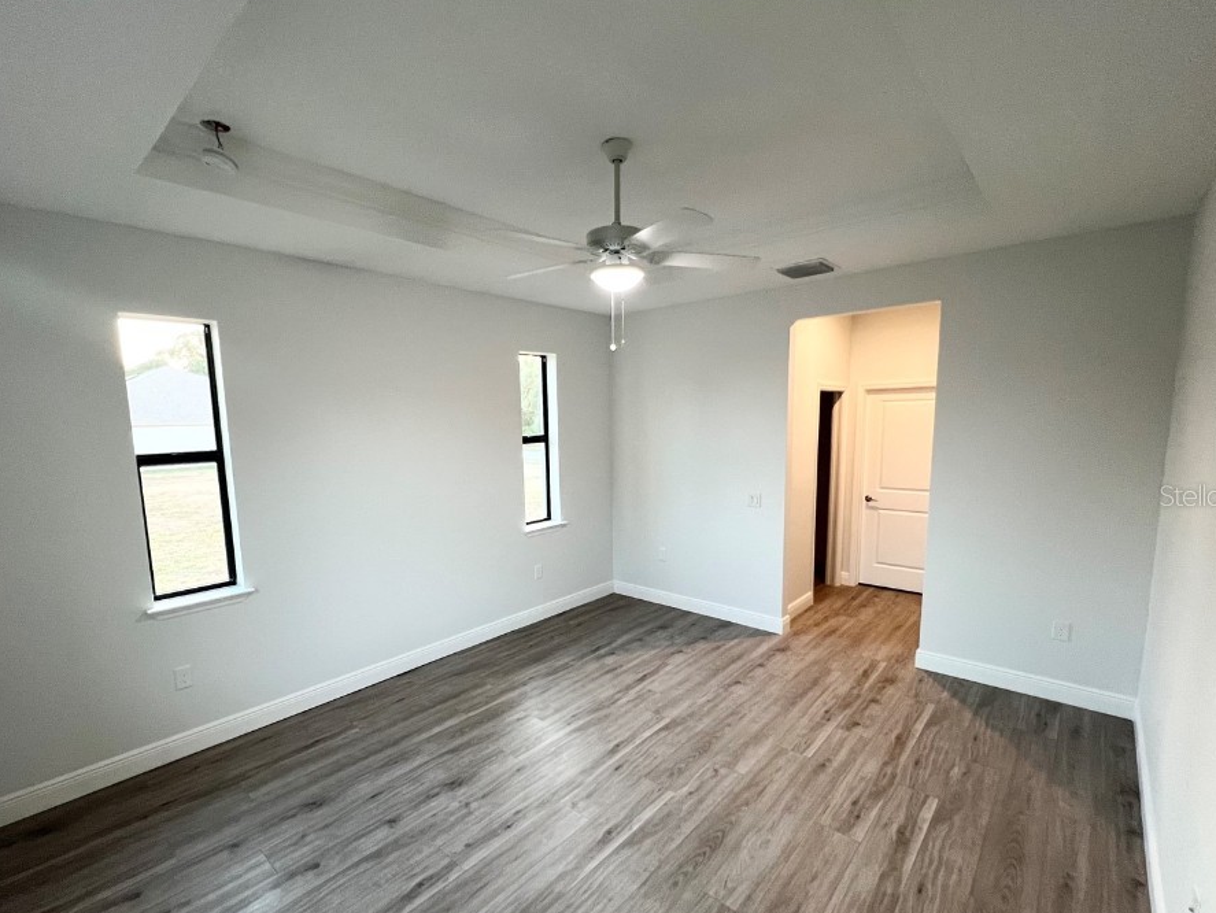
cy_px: 495
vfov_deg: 81.6
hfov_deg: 98.1
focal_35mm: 15
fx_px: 527
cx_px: 587
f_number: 1.8
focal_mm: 1.57
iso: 200
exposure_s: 1/60
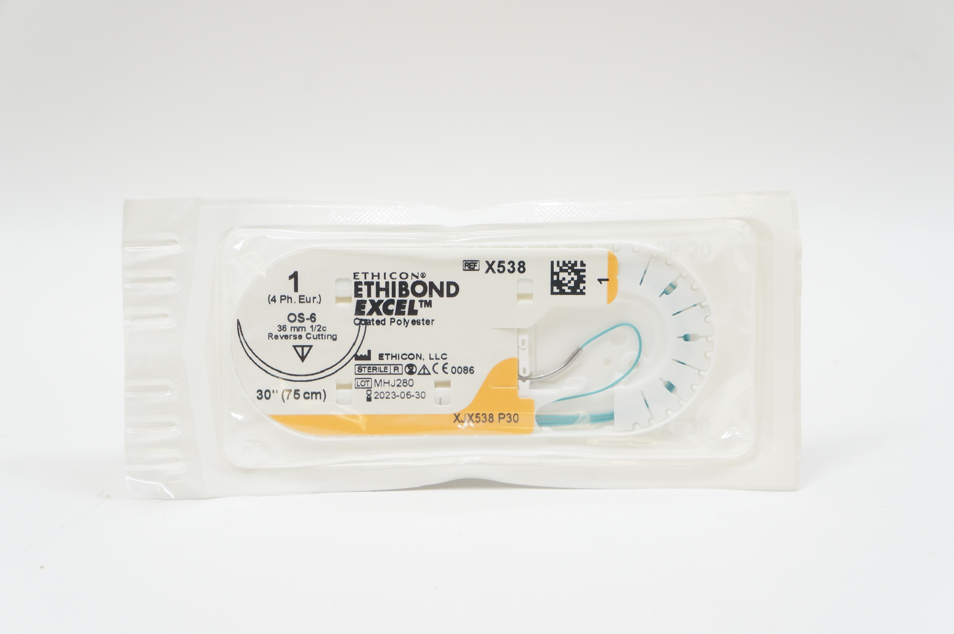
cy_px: 317
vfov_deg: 25.0
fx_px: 1429
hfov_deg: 36.9
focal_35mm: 54
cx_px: 477
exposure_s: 1/40
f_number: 7.1
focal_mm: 36
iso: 400
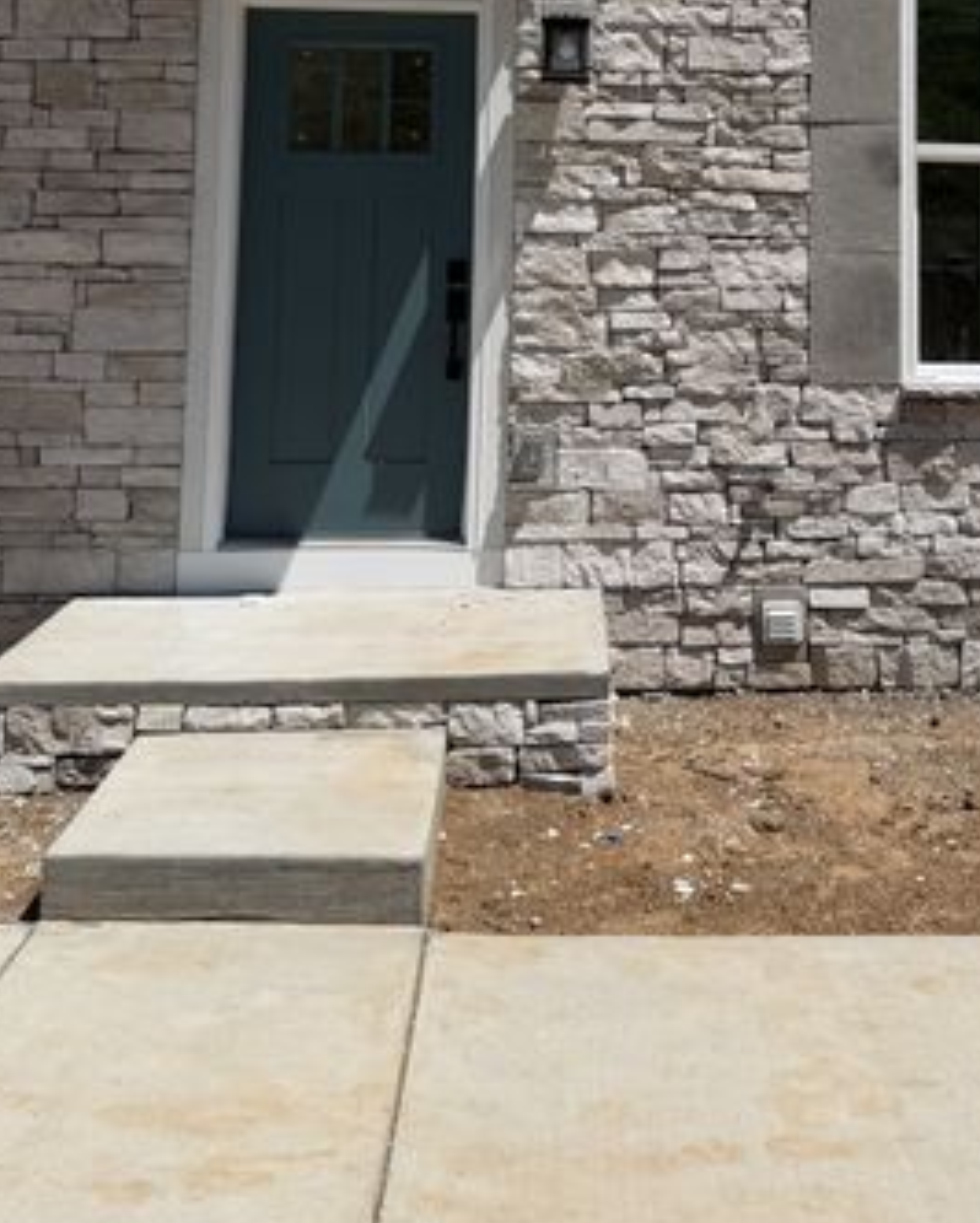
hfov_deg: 31.6
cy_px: 101
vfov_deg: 36.8
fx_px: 1702
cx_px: 718
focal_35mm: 47
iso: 80
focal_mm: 6.76
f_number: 1.78
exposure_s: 1/7353
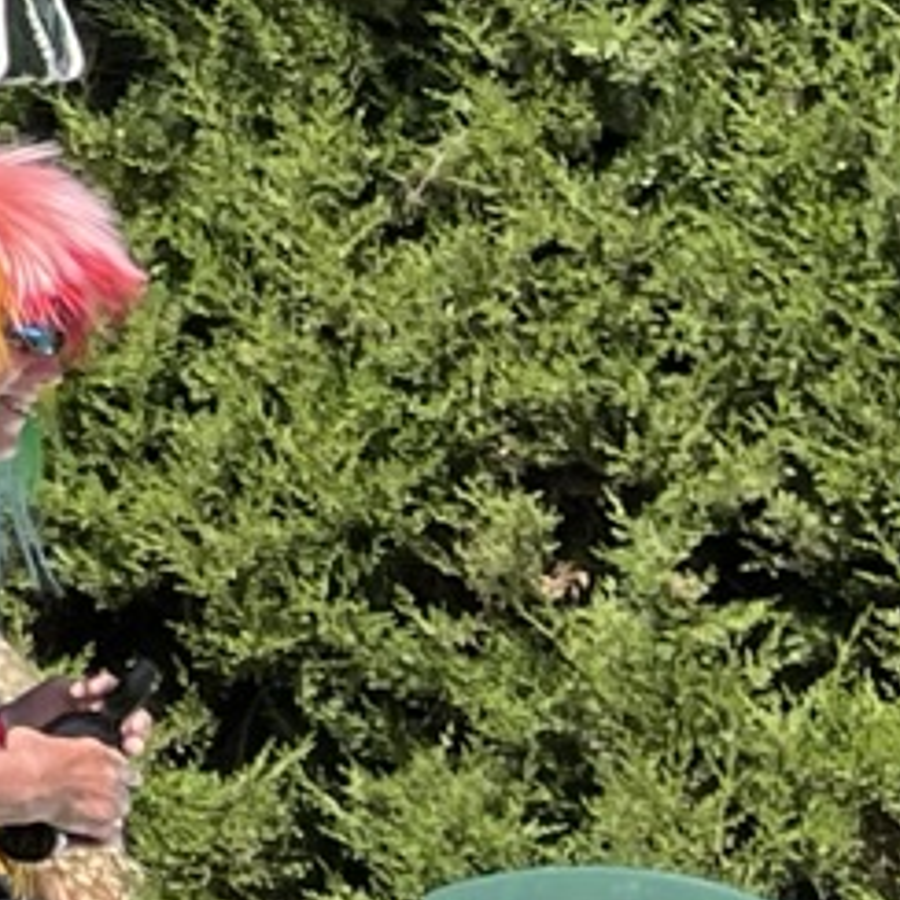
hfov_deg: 7.2
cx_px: -2468
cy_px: 166
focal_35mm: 193
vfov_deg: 9.0
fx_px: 5677
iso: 32
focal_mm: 5.1
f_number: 1.6
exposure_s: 1/1003
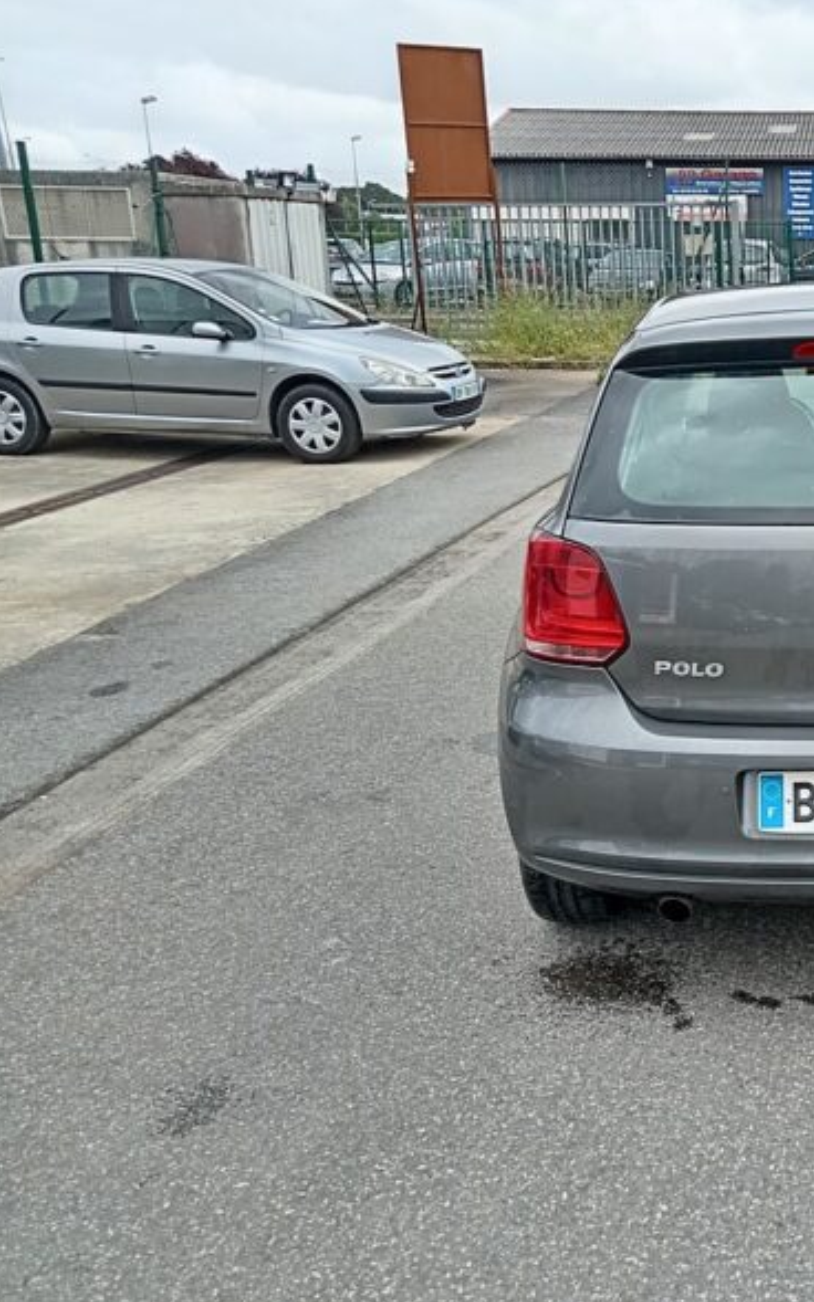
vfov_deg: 54.0
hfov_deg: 31.7
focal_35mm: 36
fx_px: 1278
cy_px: 654
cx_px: 872
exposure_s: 1/220
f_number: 1.8
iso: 100
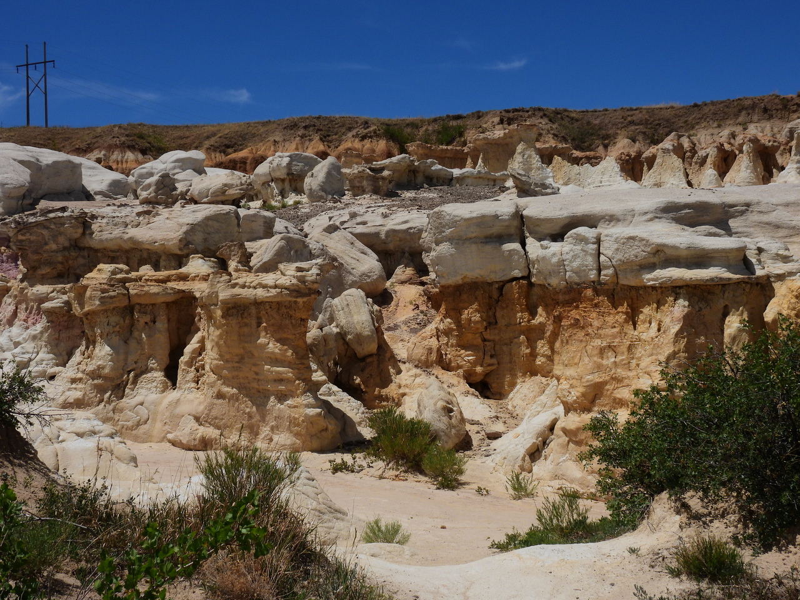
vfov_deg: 29.1
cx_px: 400
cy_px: 300
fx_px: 1156
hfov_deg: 38.2
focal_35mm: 50
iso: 100
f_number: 5.6
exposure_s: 1/2000
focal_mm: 8.9
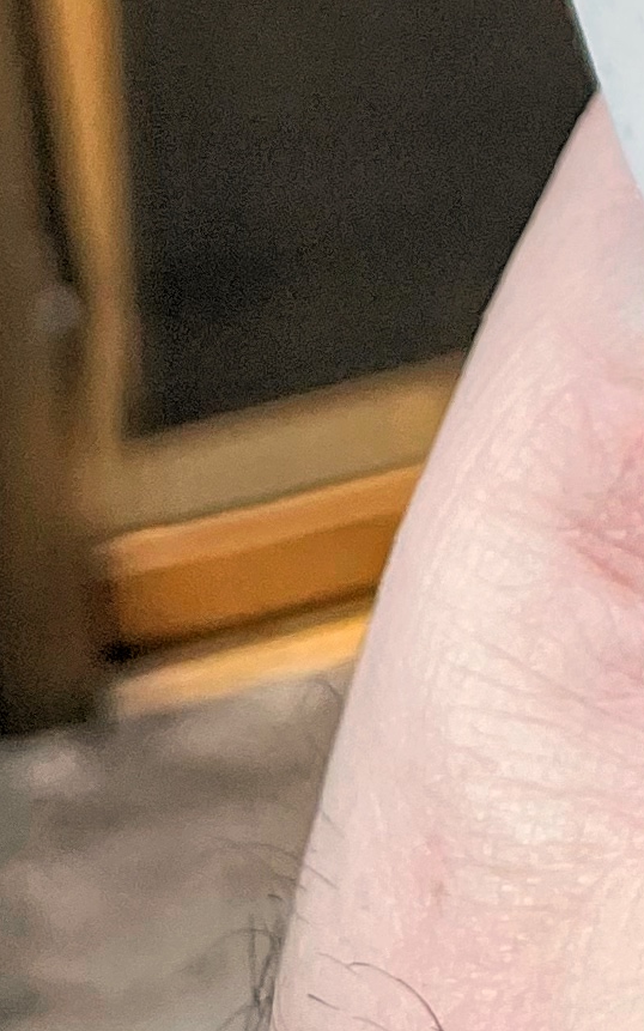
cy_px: -980
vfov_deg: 13.9
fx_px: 3623
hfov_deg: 9.3
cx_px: 1436
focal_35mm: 129
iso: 100
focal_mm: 4.2
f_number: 1.6
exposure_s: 1/120
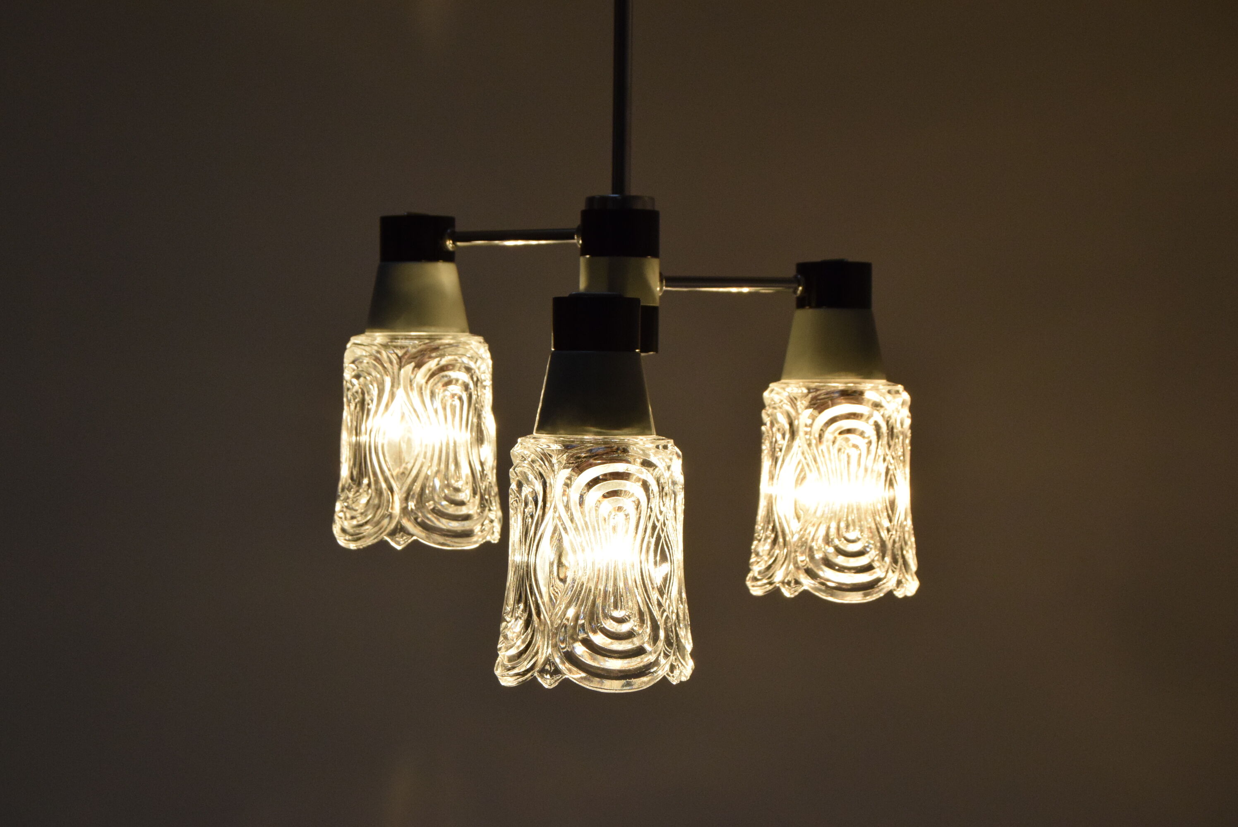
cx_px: 619
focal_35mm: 68
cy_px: 414
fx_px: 2323
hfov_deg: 29.8
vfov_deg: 20.2
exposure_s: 1/320
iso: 1600
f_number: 9
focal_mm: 45
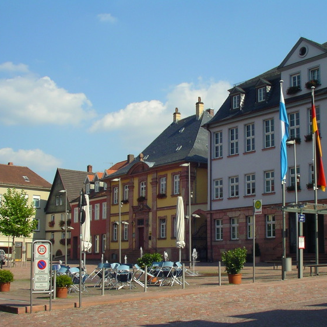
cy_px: 209
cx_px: 216
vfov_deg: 30.4
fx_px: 598
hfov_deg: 30.4
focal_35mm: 56
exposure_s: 1/160
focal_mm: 5.7
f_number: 6.9
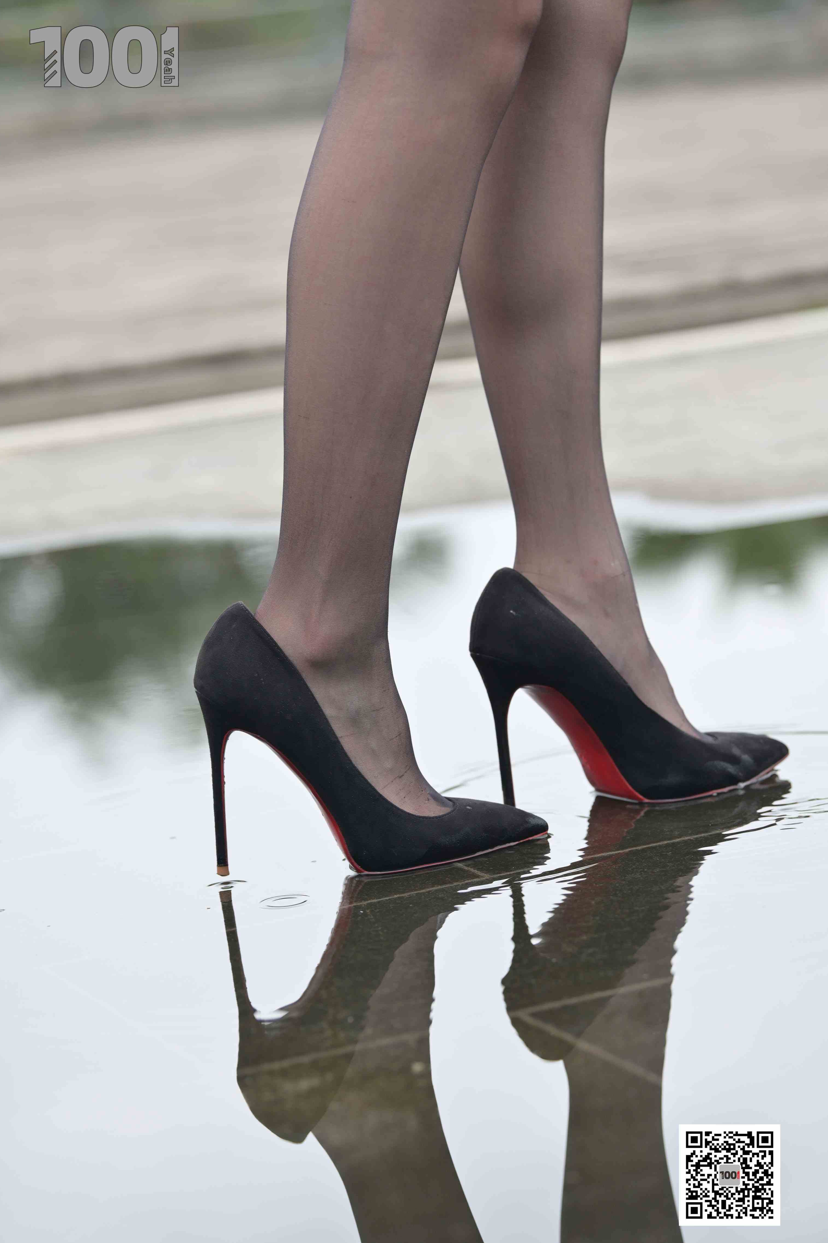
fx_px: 3657
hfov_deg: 12.9
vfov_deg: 19.3
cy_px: 625
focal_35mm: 106
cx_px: 414
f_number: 4
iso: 200
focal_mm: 105
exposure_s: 1/320
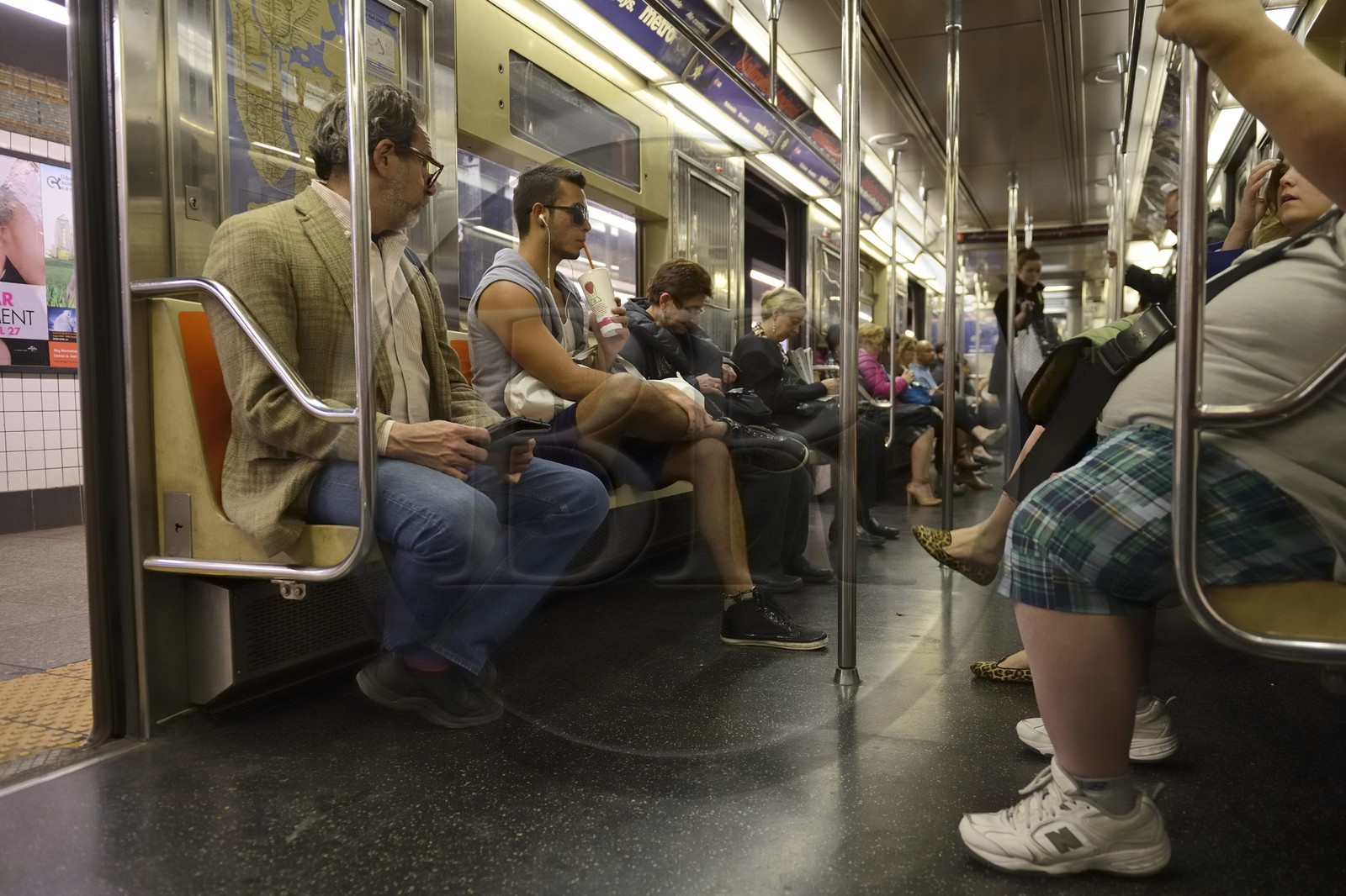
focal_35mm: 24
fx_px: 897
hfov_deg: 73.8
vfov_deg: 53.1
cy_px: 448
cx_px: 673
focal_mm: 24
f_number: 2.8
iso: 1600
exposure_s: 1/80
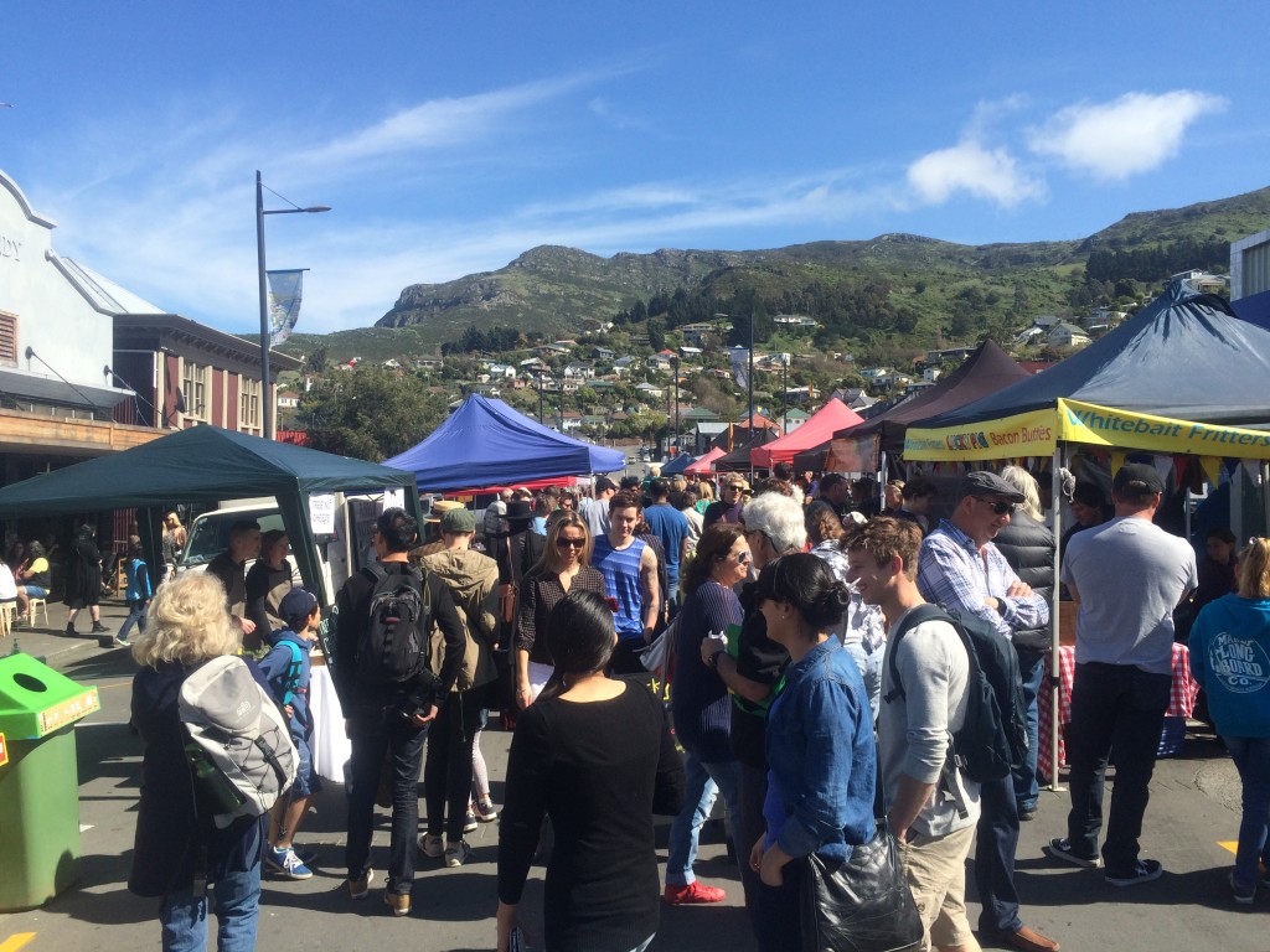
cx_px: 635
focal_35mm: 29
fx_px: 1064
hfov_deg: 61.7
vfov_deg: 48.2
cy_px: 476
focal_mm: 4.15
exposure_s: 1/1520
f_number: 2.2
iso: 32
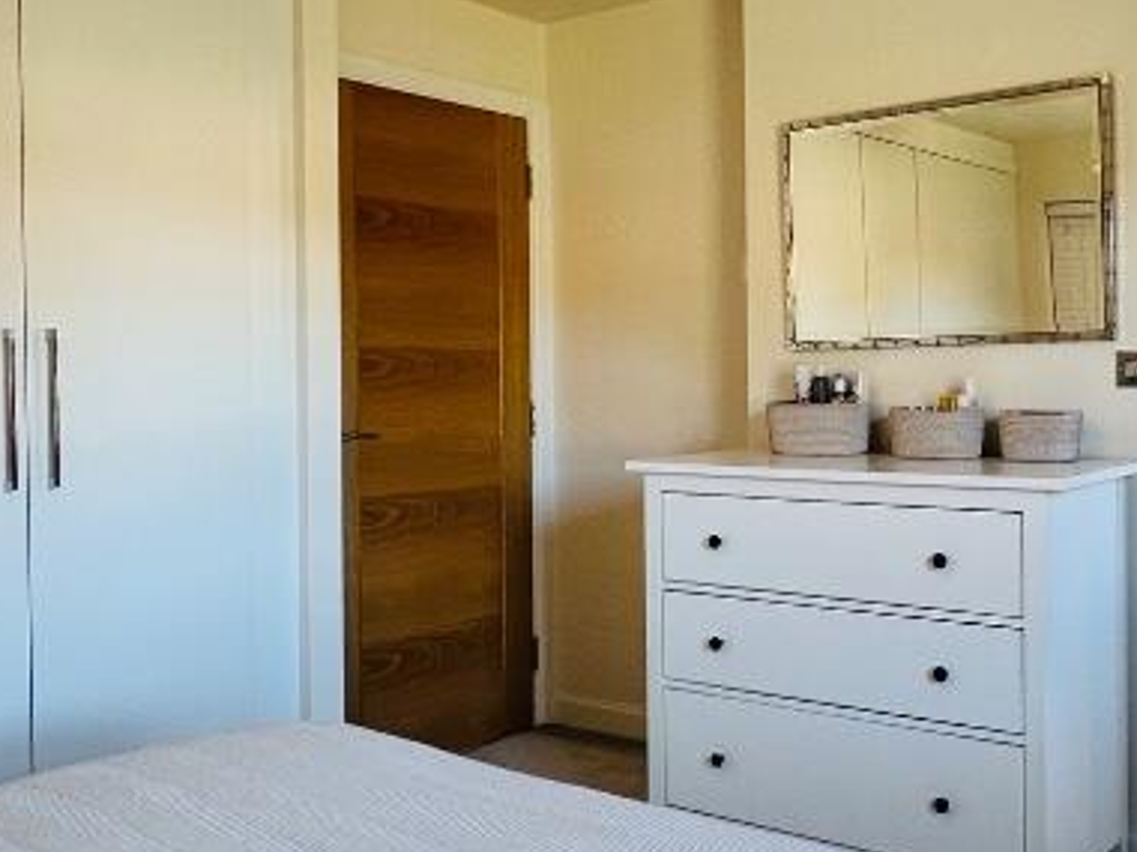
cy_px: 383
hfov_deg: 50.6
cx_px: 841
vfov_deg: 40.7
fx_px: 1150
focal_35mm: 35
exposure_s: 1/100
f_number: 1.8
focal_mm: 1.57
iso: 200
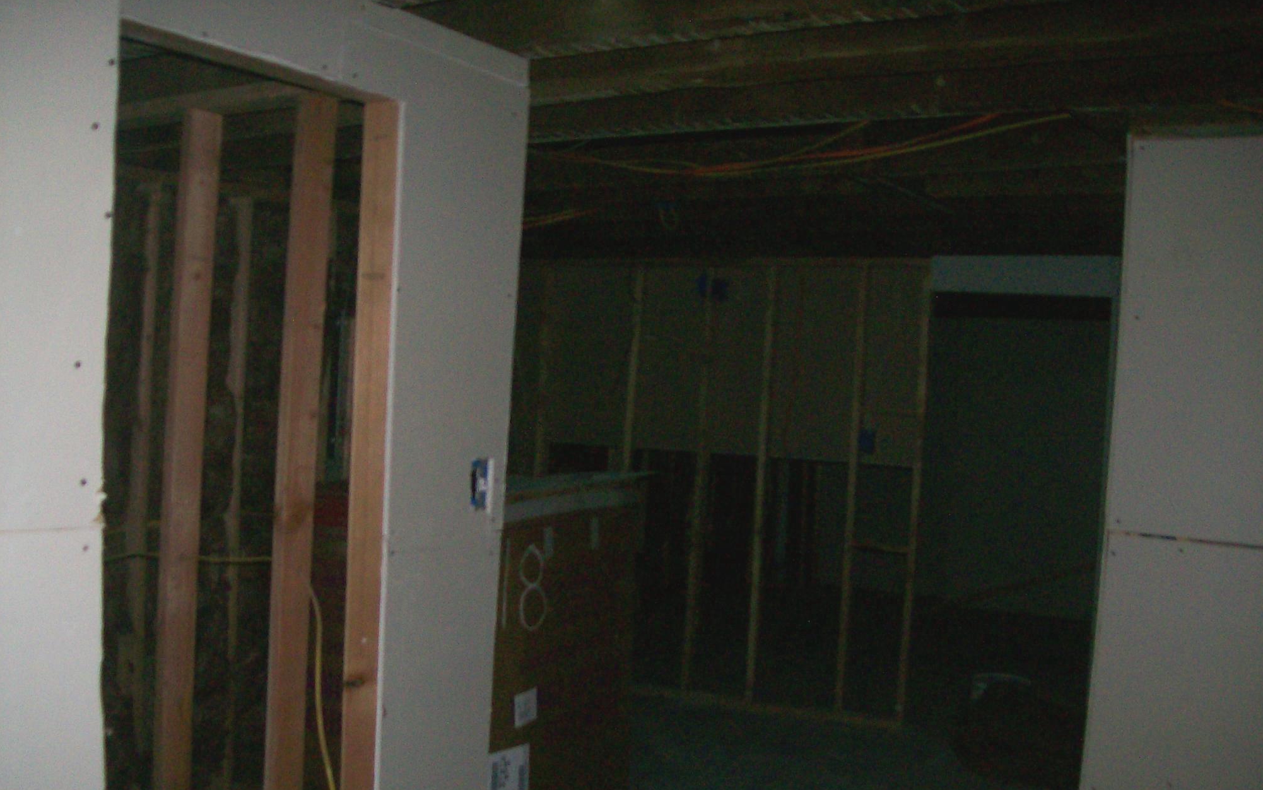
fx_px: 1343
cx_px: 635
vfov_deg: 32.8
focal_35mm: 39
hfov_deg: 50.4
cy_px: 361
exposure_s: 1/64
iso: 140
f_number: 2.7
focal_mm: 6
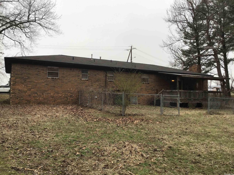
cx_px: 117
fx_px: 210
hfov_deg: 58.4
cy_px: 88
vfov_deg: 45.4
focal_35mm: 31
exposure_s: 1/120
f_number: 2.4
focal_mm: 3.3
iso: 40
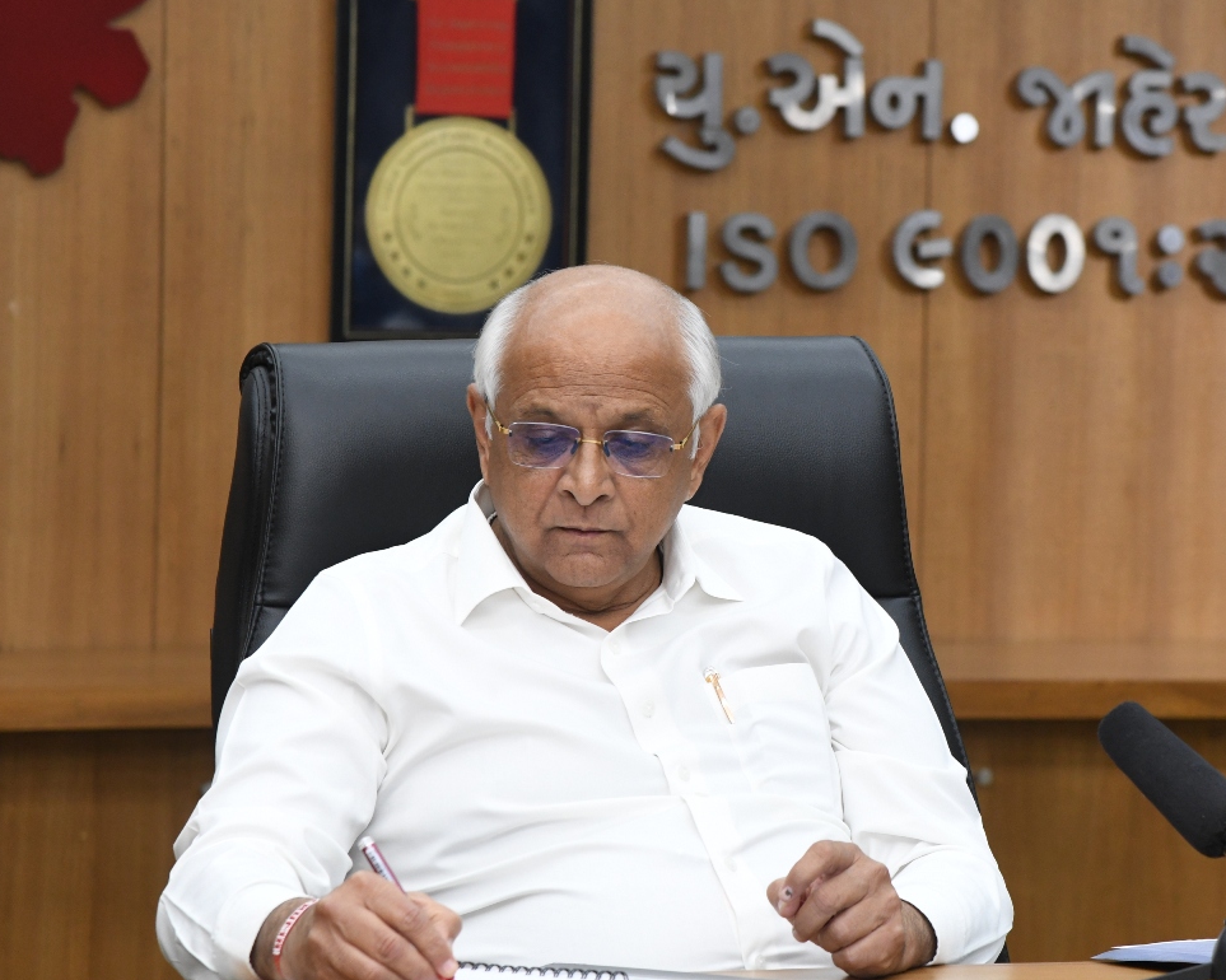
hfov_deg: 11.4
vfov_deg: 9.1
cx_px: 870
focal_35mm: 169
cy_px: 393
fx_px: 6131
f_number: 5.6
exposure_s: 1/125
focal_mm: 105
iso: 1600
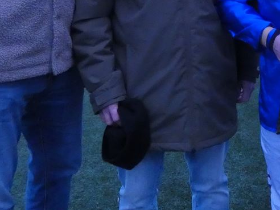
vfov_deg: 22.1
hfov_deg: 28.2
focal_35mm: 65
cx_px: 271
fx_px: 526
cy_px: 21
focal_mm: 3.6
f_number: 2.8
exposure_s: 1/250
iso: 800
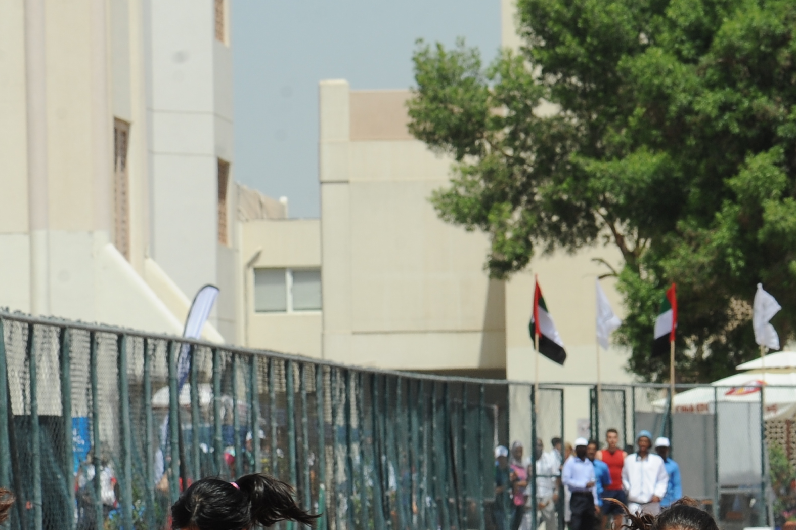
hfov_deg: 7.2
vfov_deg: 4.8
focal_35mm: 284
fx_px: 6275
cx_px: 994
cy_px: 654
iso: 400
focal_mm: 105
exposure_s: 1/800
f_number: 11
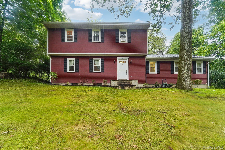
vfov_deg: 81.2
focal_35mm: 14
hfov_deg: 104.3
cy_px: 75
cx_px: 112
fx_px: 87
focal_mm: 14
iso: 400
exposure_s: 1/30
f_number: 8
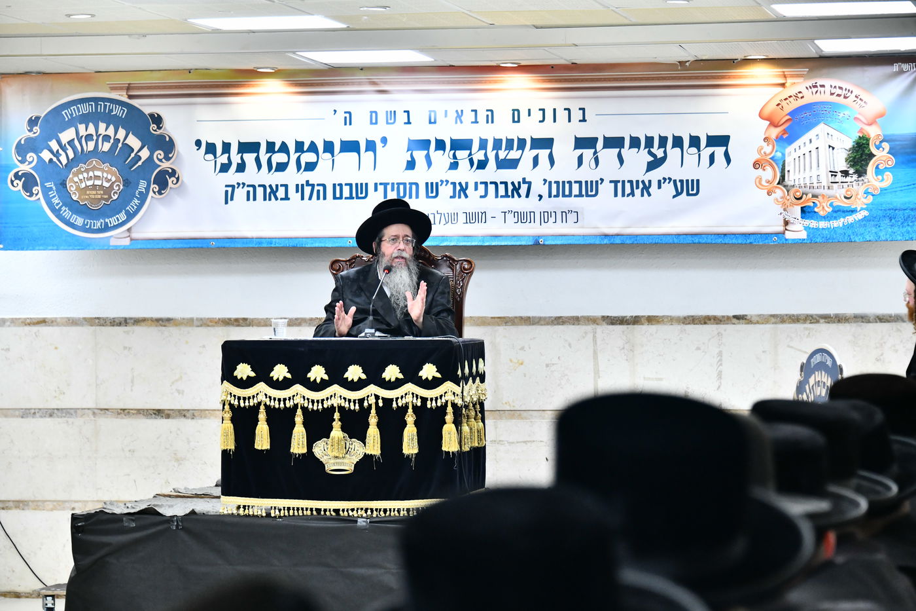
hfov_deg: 16.8
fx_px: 3104
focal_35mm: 122
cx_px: 458
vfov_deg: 11.2
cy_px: 306
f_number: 5.6
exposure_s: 1/125
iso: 3200
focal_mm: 122
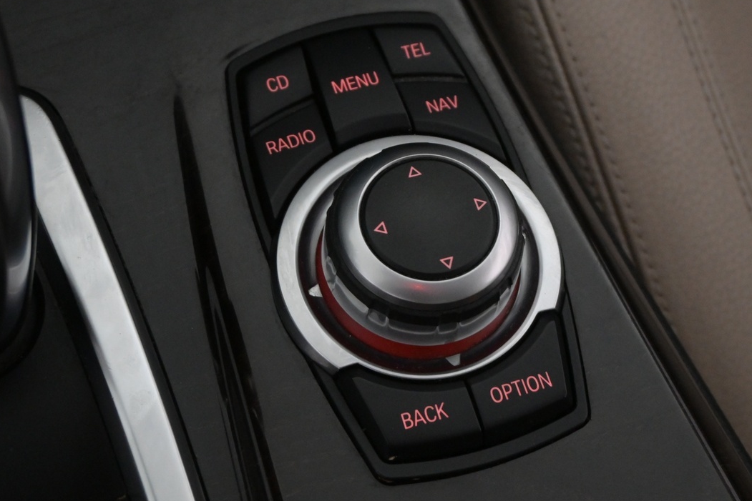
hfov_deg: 26.9
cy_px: 216
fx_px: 1570
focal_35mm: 75
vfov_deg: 18.1
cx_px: 405
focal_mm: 32.5
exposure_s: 1/80
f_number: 5
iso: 2500
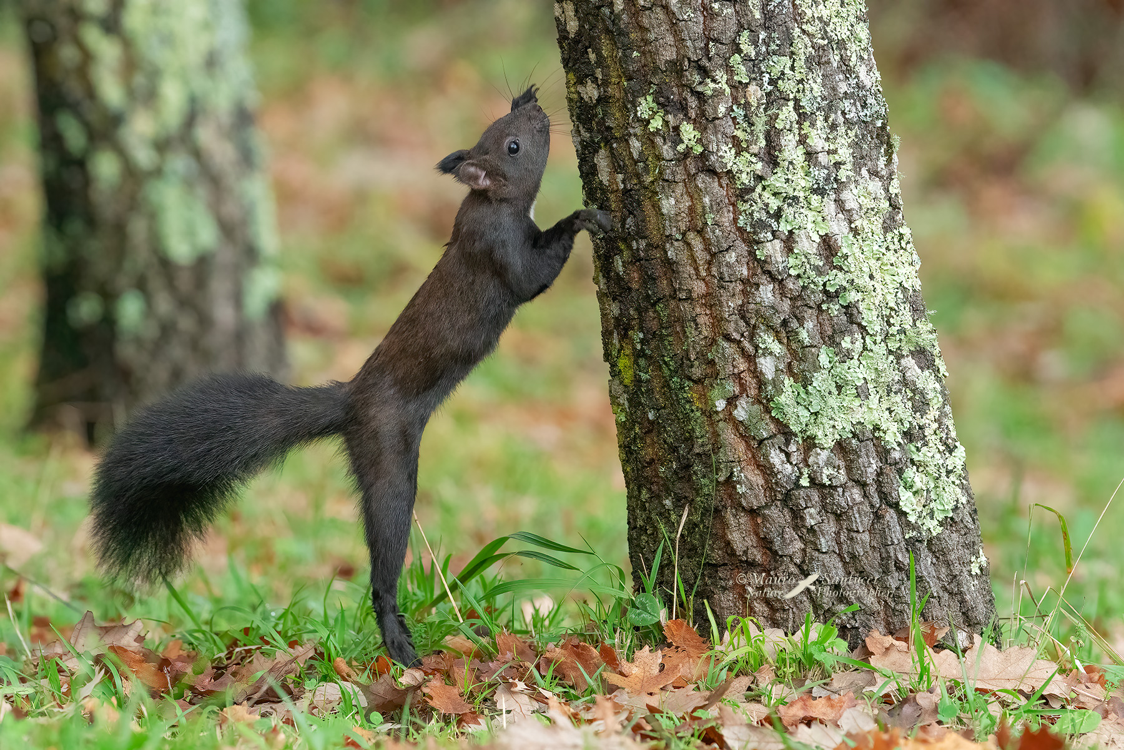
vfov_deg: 2.9
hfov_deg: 4.3
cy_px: 375
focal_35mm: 478
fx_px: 14927
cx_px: 562
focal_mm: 478
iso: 10000
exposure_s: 1/2000
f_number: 9
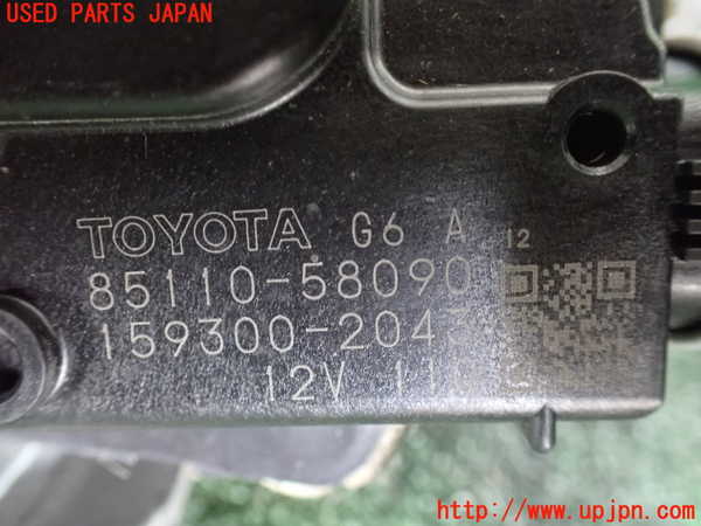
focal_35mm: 30
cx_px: 350
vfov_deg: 46.8
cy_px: 263
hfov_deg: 60.0
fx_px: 608
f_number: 2.3
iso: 1250
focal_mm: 5.4
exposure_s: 1/30
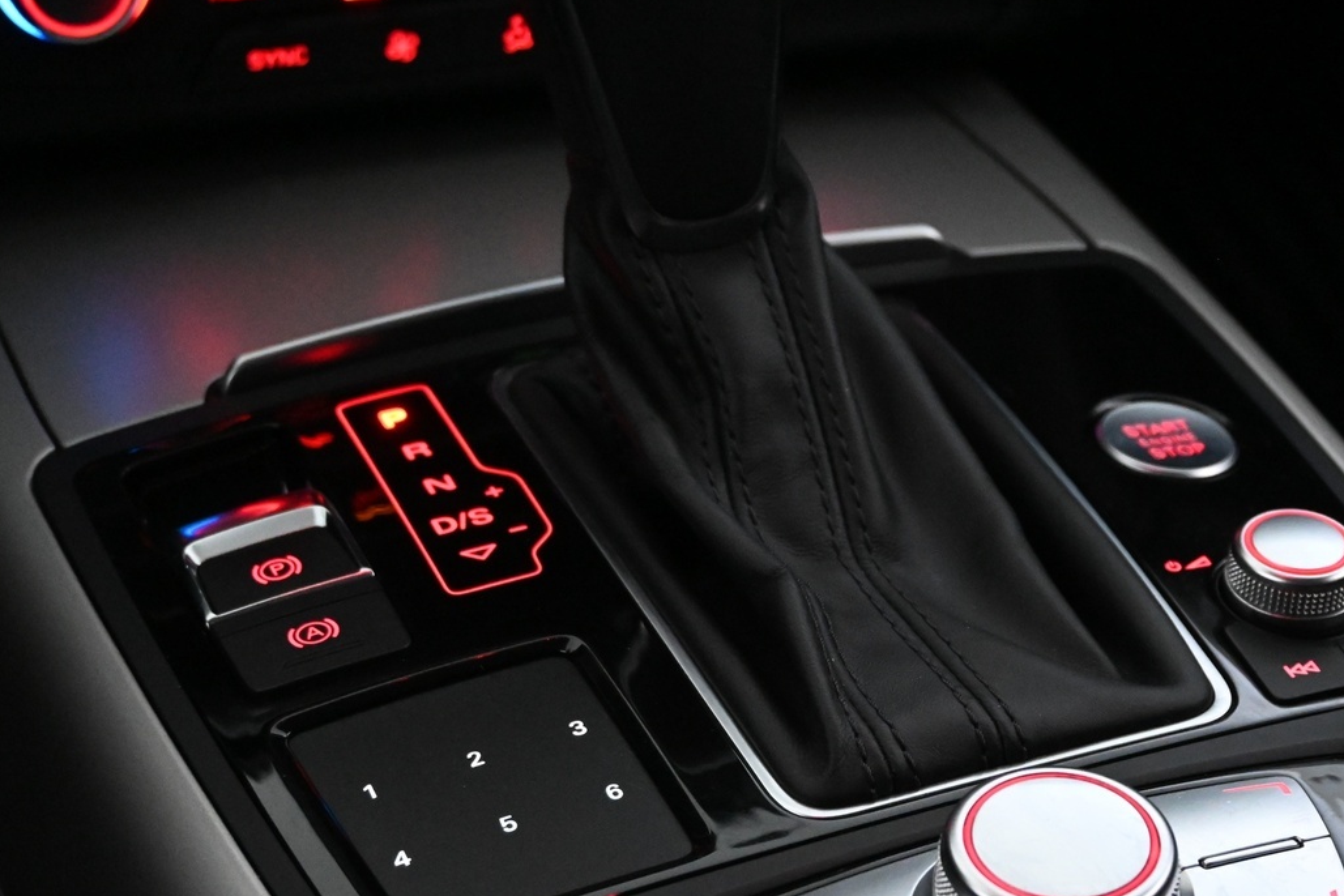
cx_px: 903
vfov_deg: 18.2
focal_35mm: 74
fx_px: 2777
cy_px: 688
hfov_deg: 27.0
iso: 5000
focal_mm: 31.5
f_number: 5
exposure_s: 1/50
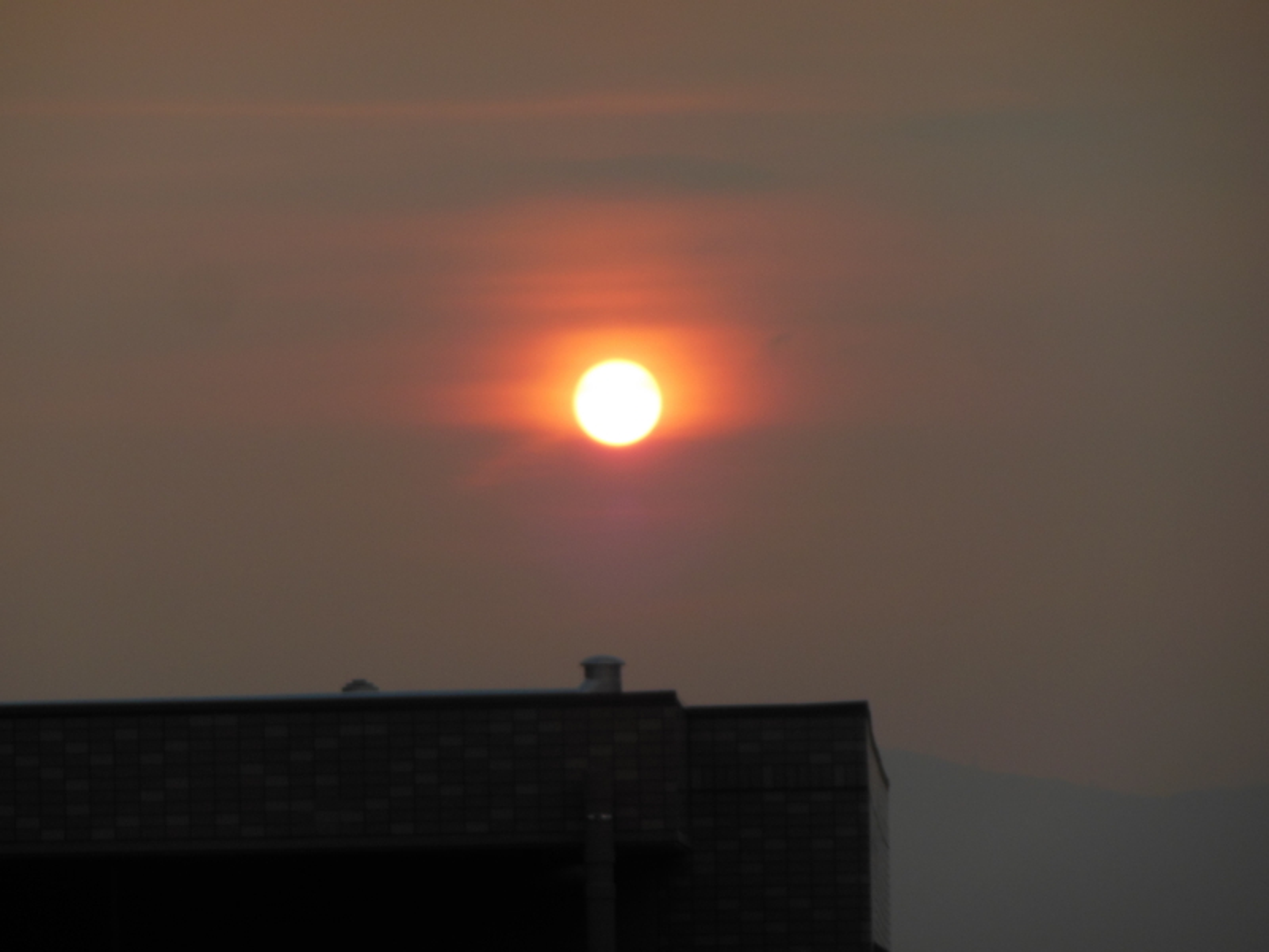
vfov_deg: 5.9
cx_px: 634
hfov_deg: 7.9
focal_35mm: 250
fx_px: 9165
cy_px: 476
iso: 125
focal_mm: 45
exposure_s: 1/400
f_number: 5.8
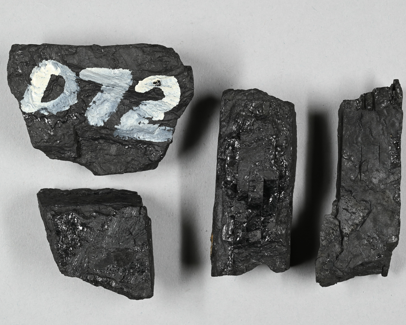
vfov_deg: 19.2
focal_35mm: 80
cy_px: 162
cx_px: 200
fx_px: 961
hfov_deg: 23.8
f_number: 22
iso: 160
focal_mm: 70
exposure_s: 1/2
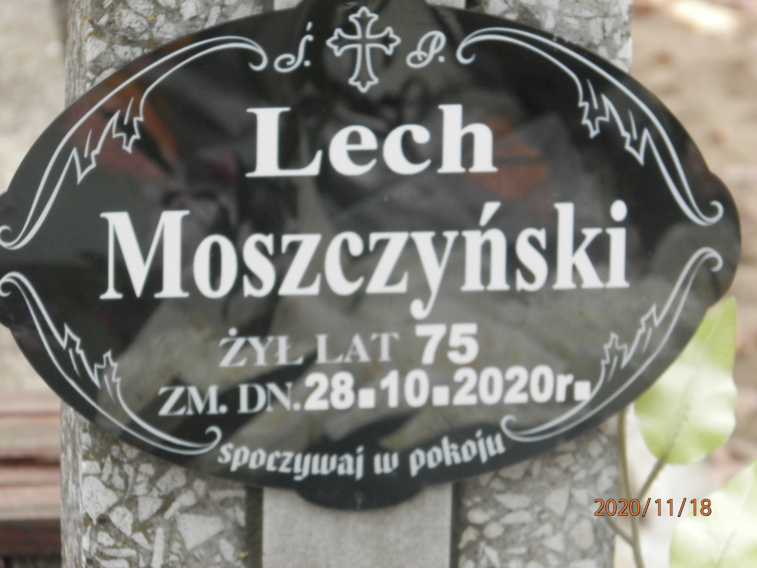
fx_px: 6145
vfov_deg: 5.3
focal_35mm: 281
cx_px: 378
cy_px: 284
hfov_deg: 7.0
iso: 200
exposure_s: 1/40
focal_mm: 50.2
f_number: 5.6
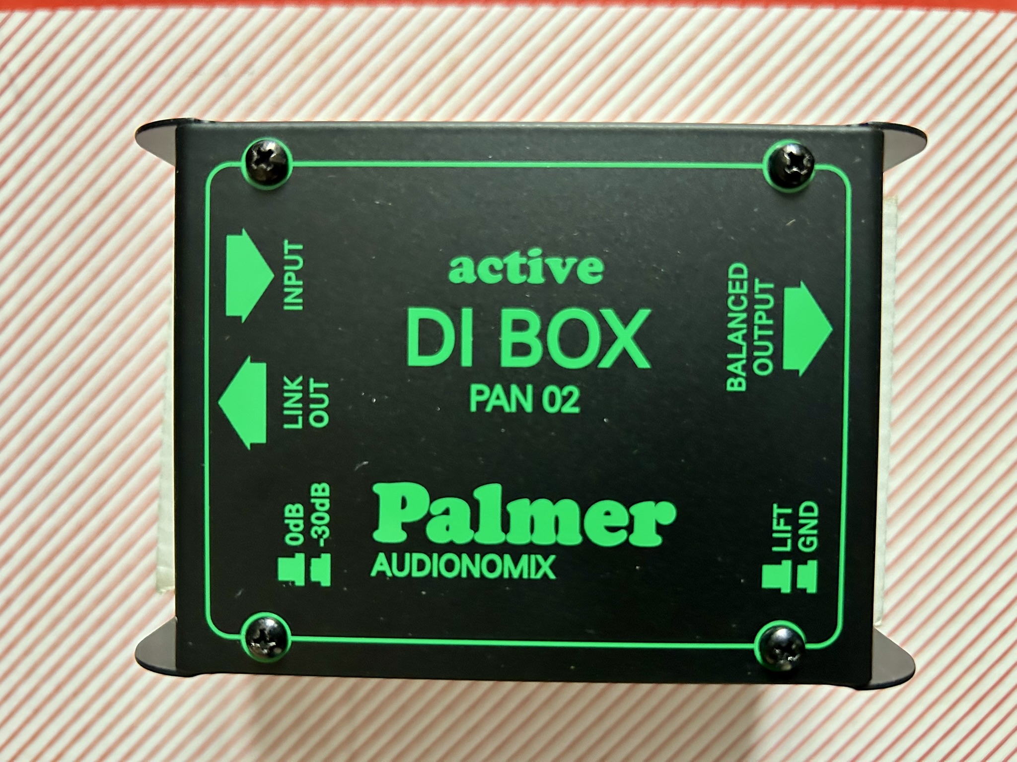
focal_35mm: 26
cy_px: 381
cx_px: 508
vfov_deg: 53.1
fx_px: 764
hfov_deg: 67.3
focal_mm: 5.7
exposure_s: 1/38
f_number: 1.5
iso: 640
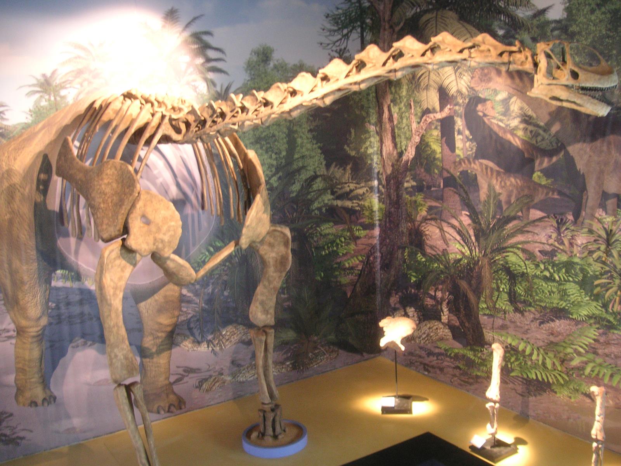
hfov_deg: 50.1
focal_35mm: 37
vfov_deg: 38.7
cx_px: 310
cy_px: 233
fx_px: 664
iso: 100
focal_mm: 6.1
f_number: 2.8
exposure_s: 1/4
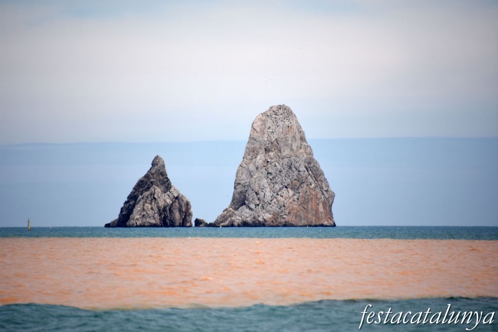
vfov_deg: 3.1
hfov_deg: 4.6
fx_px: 6223
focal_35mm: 450
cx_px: 249
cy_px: 166
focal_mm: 300
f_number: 6.3
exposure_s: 1/2000
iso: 400
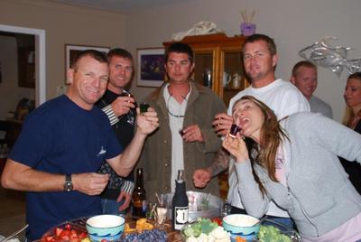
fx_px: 422
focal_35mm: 42
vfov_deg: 32.0
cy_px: 121
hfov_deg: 46.3
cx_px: 180
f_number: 4
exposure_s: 1/60
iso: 200
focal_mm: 28
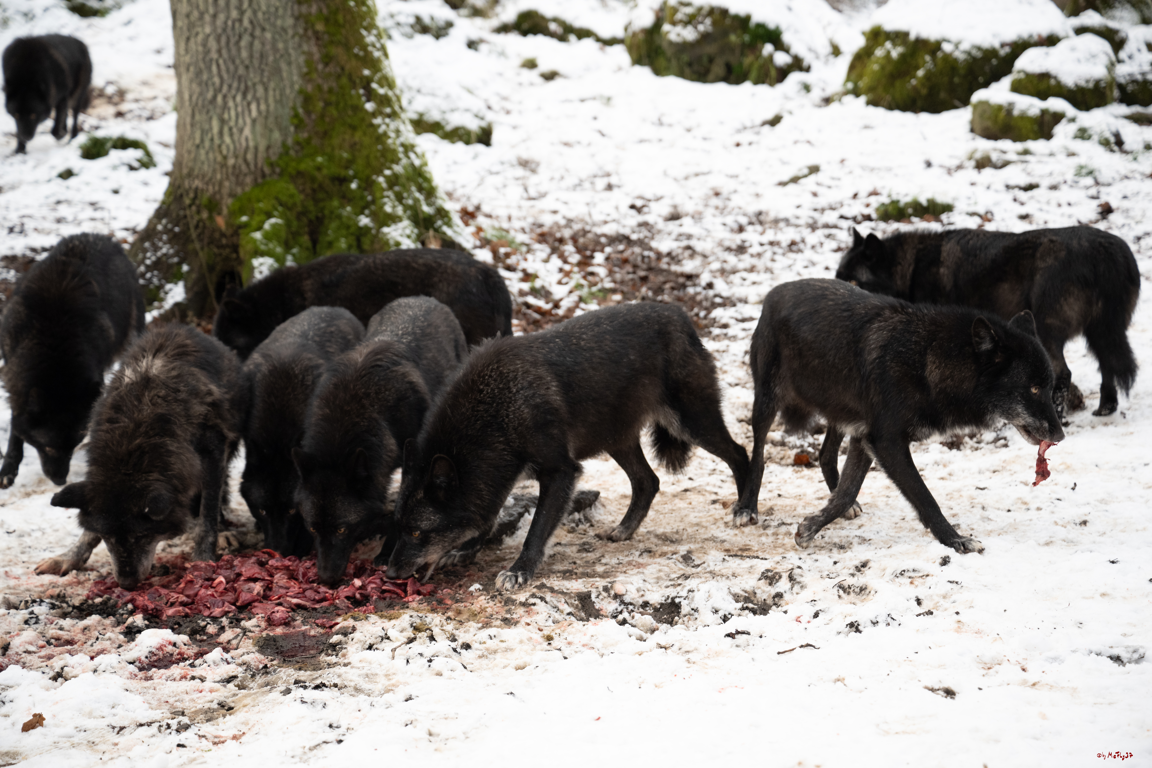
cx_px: 576
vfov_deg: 19.5
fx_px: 2240
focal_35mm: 70
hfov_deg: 28.8
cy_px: 384
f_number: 3.5
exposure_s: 1/1250
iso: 1250
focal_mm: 70
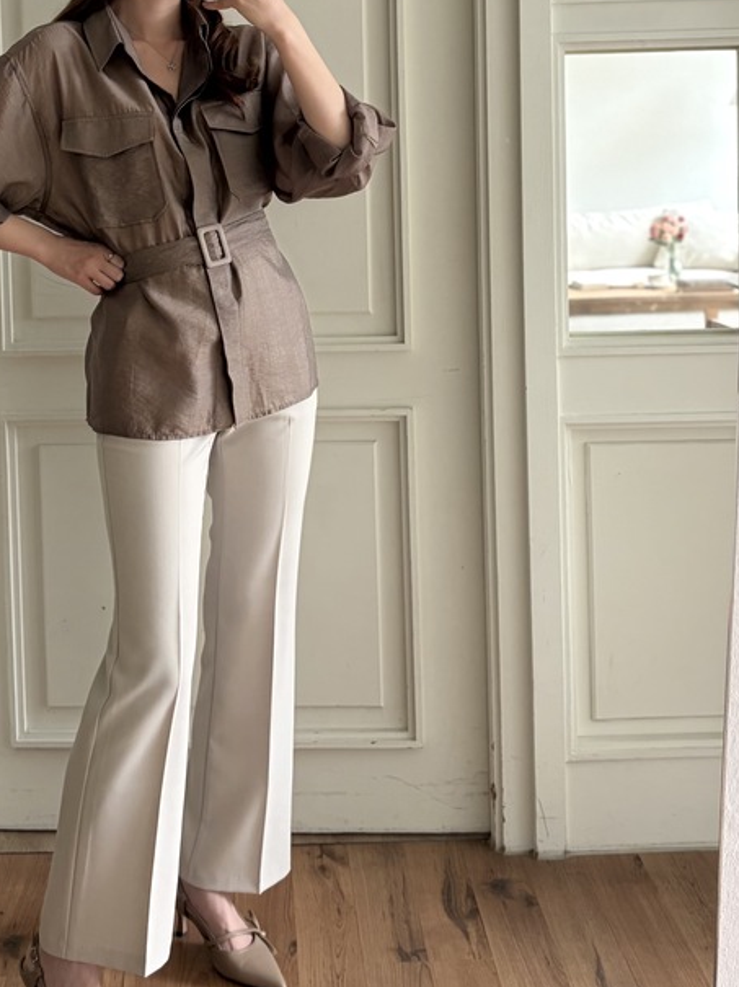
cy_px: 377
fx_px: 1225
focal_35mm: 43
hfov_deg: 33.1
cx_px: 212
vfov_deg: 43.6
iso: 125
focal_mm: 5.96
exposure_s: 1/121
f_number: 1.6
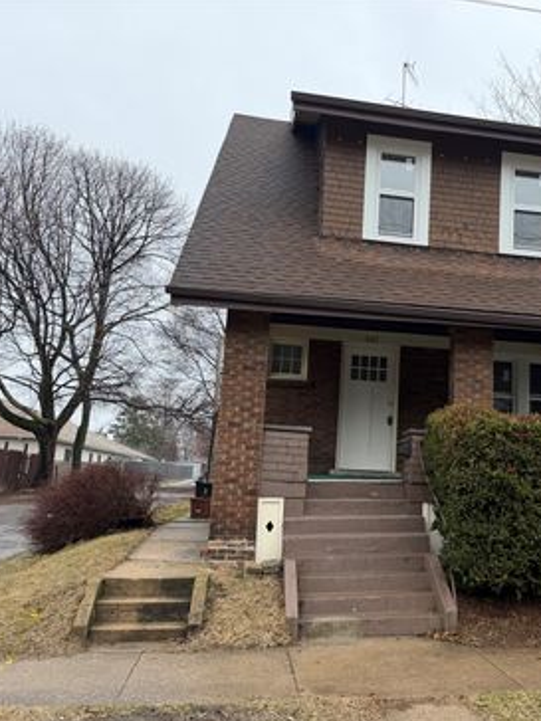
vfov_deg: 55.3
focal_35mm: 33
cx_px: 400
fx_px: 688
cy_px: 369
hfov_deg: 41.8
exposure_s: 1/2370
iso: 100
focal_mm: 6.76
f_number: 1.78
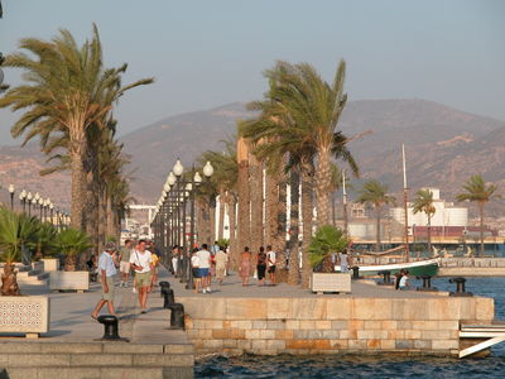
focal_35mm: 176
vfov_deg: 8.4
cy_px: 190
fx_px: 2568
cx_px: 252
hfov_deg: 11.2
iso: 100
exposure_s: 1/404
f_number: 5.6
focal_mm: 44.7
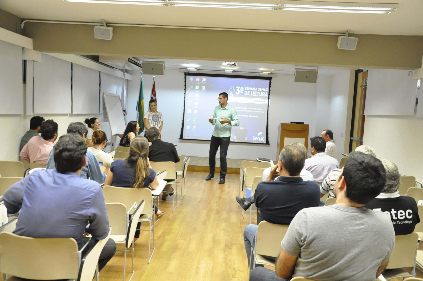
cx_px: 212
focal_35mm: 33
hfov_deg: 57.3
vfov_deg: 39.9
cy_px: 140
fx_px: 387
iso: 3200
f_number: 5.6
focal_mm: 22
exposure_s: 1/80
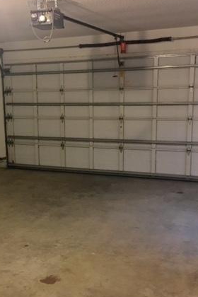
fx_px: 379
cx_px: 60
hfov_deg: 29.0
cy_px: 159
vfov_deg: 42.7
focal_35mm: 46
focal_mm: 4.15
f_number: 2.2
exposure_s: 1/4
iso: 100
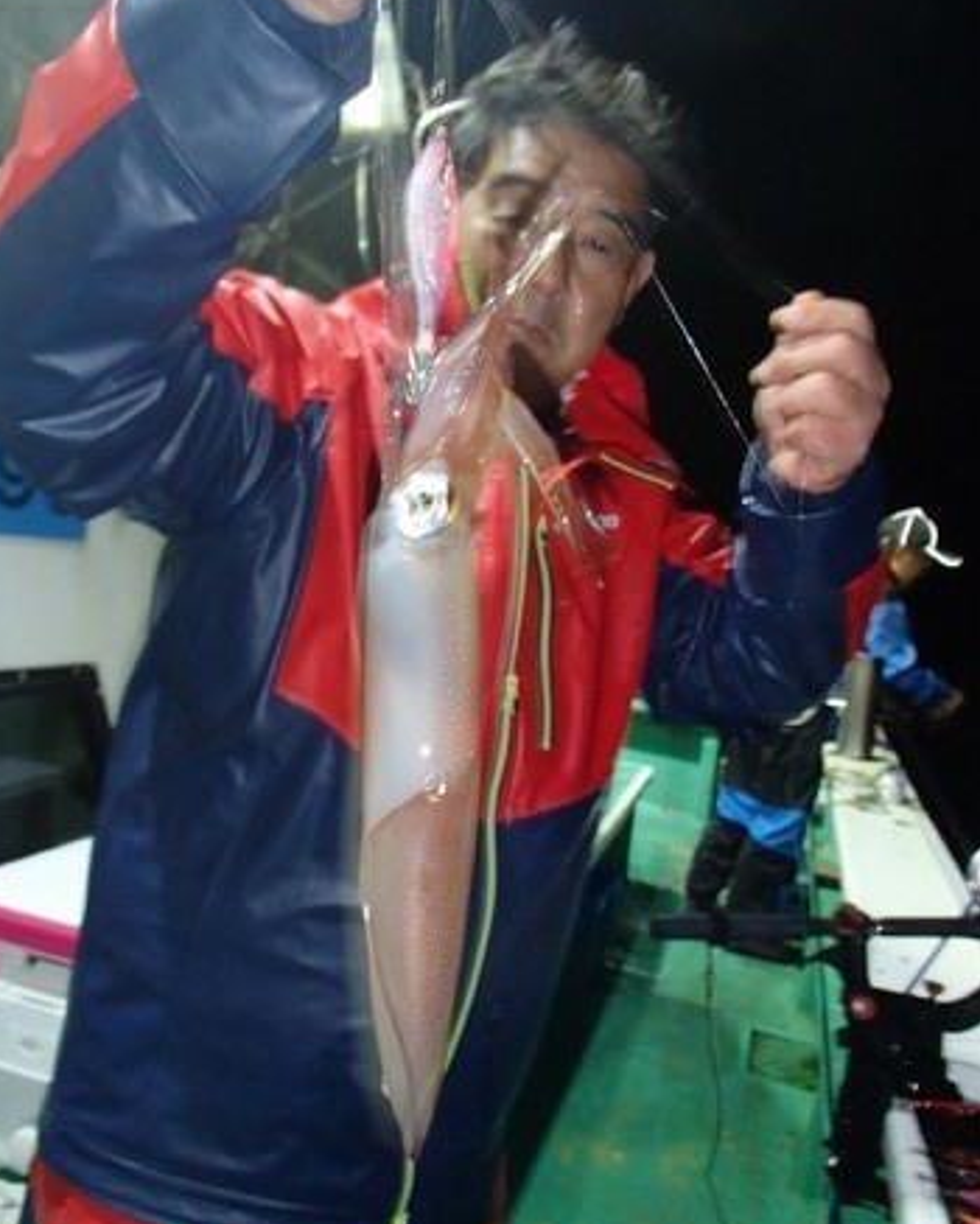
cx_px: 482
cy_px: 594
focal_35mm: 30
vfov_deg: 58.7
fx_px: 1087
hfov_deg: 48.5
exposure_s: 1/30
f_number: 3.9
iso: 400
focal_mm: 5
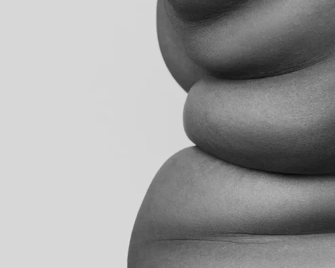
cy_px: 69
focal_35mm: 163
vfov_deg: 9.5
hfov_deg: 11.8
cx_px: 205
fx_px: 1616
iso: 400
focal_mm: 85
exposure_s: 1/200
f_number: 5.6
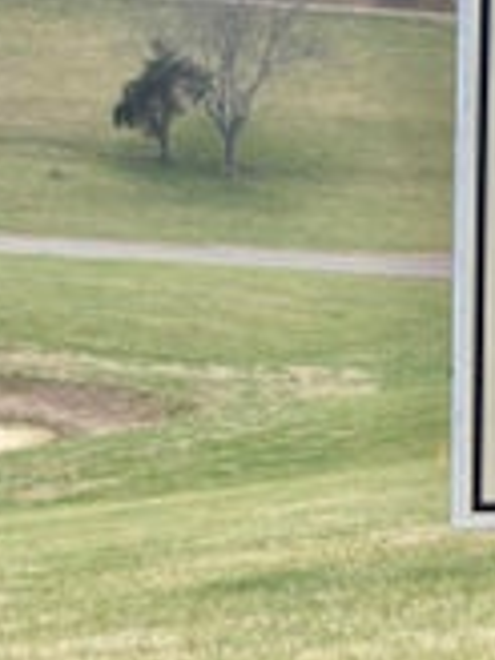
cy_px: 250
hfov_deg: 9.7
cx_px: 370
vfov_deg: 13.0
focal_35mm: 152
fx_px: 2898
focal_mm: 5.96
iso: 40
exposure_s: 1/2283
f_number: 1.6
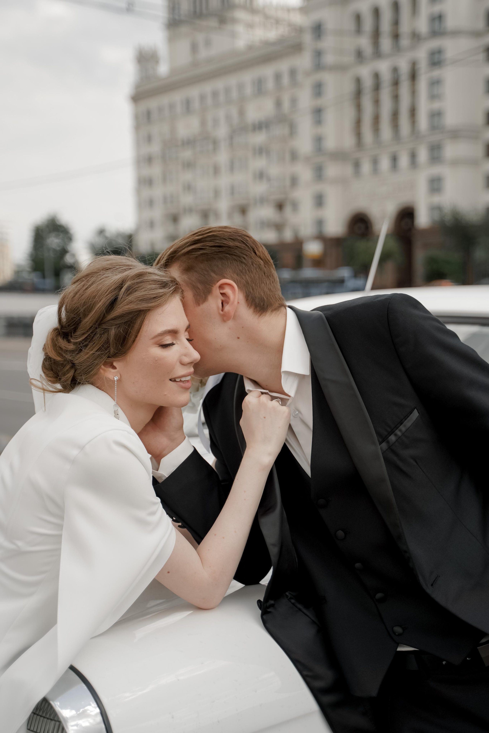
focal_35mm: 49
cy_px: 366
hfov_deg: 27.5
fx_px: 998
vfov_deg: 40.3
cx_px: 244
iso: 100
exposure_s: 1/1250
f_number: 2.8
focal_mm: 49
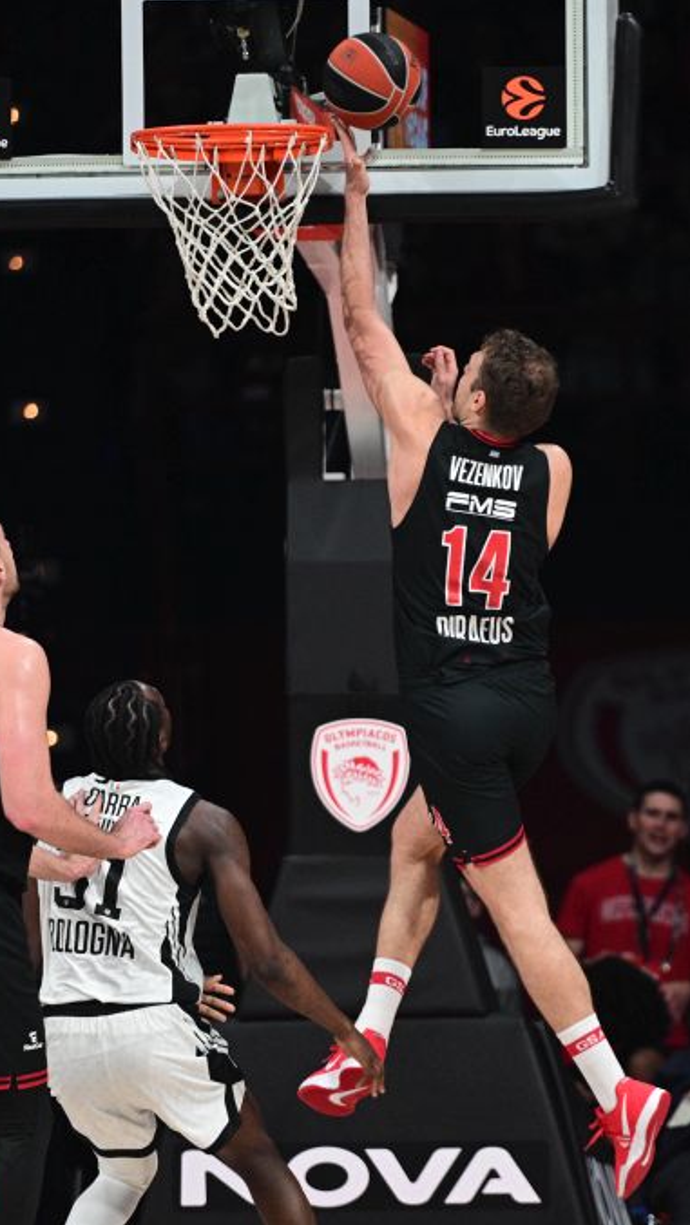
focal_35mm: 316
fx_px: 10274
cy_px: 612
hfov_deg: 3.8
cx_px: 468
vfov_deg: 6.8
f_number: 3.2
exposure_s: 1/1250
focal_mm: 200
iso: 2000
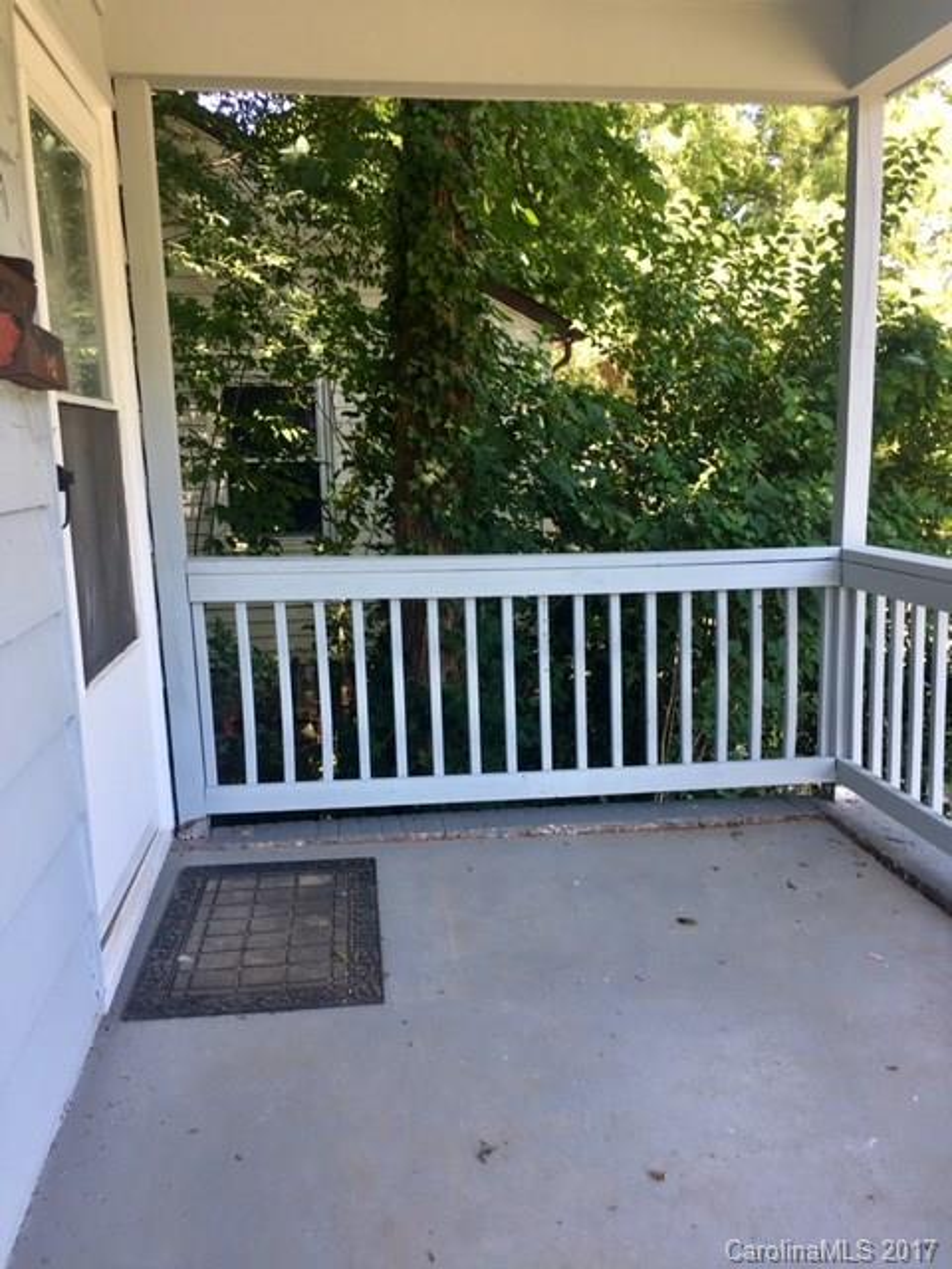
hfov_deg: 48.2
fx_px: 1063
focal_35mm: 29
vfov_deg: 61.7
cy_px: 634
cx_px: 476
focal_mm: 4.15
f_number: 2.2
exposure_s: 1/60
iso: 25
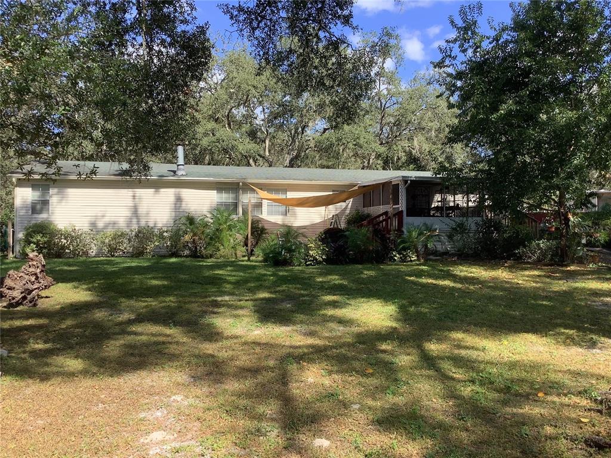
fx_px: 547
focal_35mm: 31
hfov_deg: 58.4
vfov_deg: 45.4
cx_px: 306
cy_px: 229
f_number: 2.4
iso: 25
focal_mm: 3.3
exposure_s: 1/407
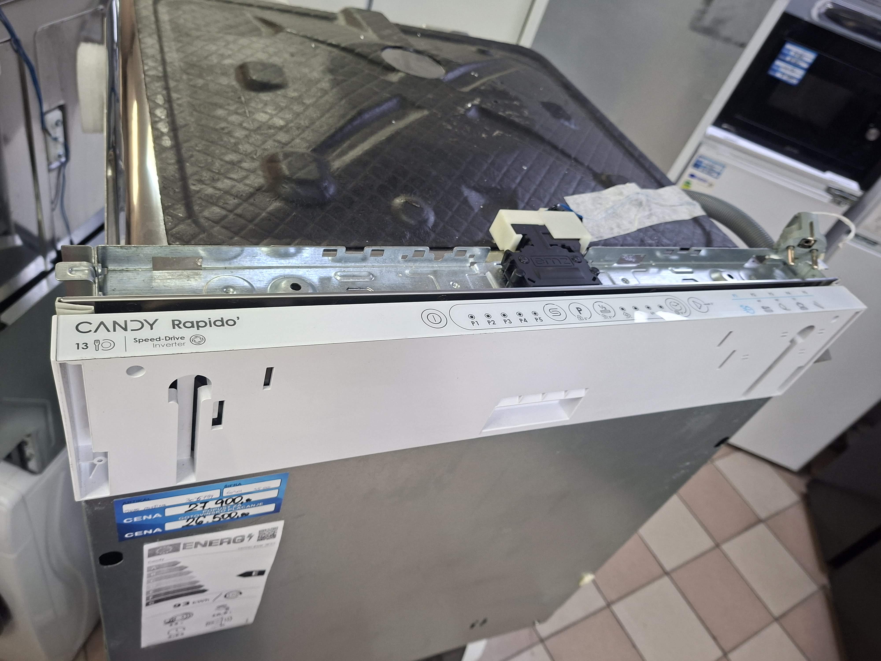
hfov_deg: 73.9
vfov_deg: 58.9
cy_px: 330
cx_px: 440
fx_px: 585
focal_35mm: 23
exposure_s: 1/50
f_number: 1.8
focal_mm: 5.54
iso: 200
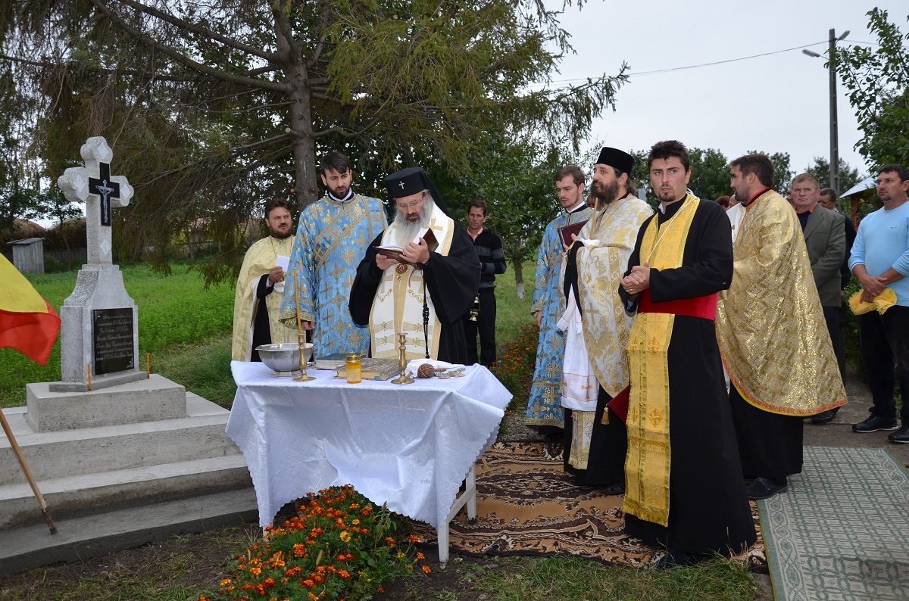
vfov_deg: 41.5
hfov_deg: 59.6
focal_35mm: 32
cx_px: 454
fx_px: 793
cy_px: 300
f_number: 5
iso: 200
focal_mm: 21
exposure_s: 1/125
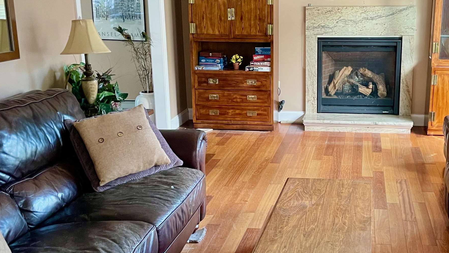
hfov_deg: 41.6
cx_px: 297
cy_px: 149
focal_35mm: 49
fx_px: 583
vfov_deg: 24.4
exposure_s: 1/60
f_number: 1.6
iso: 250
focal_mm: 4.2
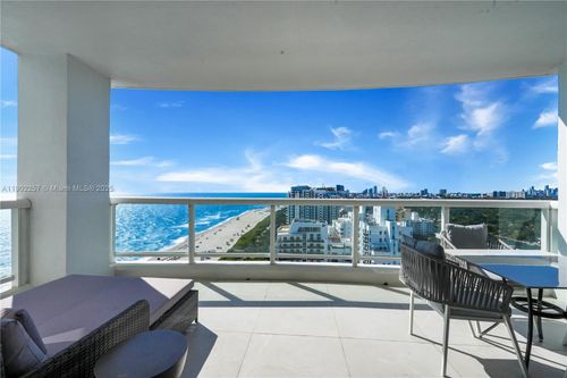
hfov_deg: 96.8
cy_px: 189
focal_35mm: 16
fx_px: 252
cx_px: 284
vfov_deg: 73.7
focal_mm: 16
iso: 320
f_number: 14
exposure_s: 1/1250
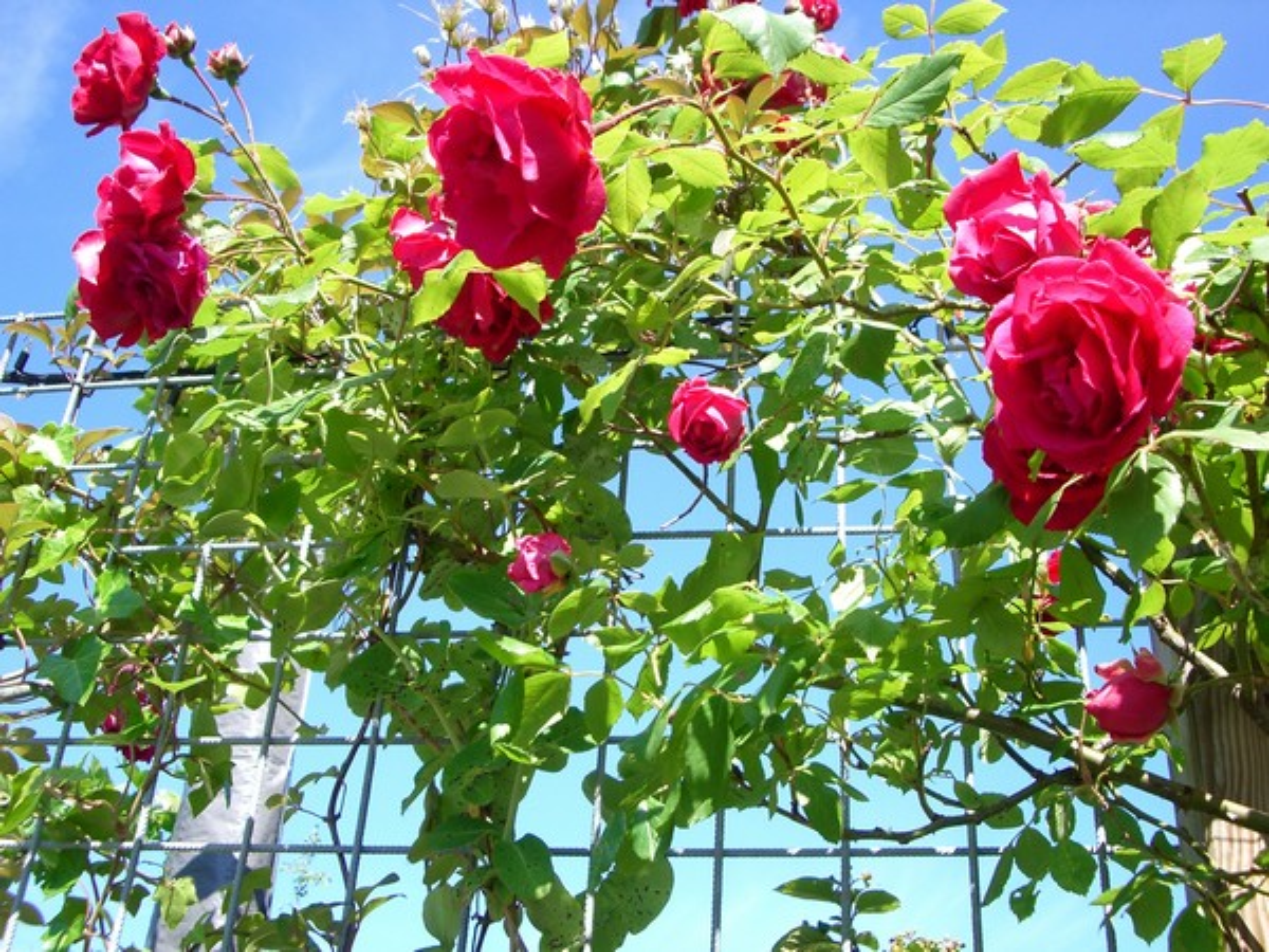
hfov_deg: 45.8
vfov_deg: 35.1
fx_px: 1503
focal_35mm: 41
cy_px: 476
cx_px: 634
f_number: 2.8
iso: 80
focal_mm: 6.8
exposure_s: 1/320
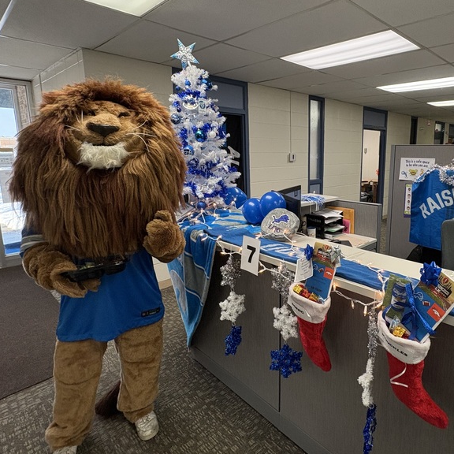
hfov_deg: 67.3
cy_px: 207
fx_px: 326
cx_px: 310
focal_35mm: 22
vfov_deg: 69.5
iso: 250
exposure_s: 1/120
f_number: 2.2
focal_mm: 2.22
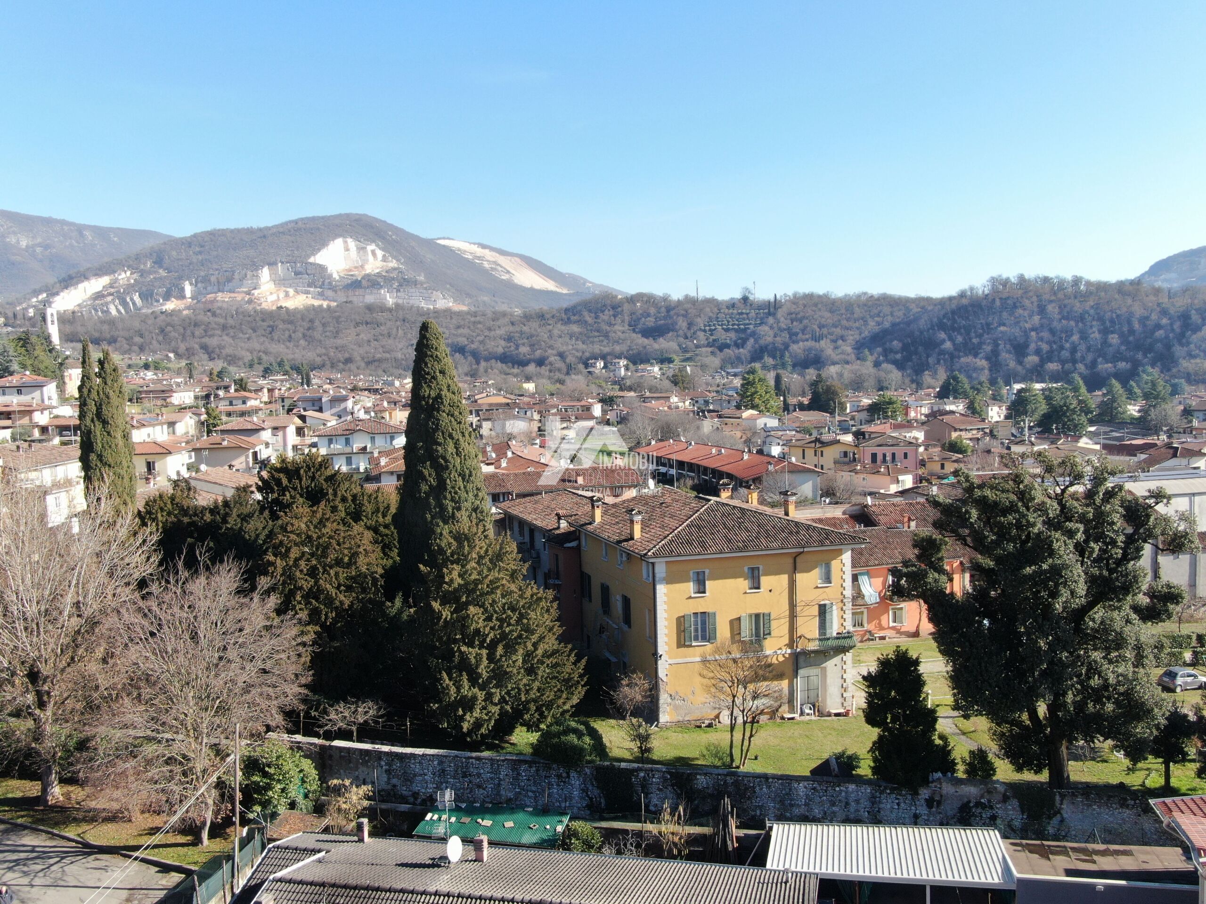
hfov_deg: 61.7
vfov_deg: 48.2
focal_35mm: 29
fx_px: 1010
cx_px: 603
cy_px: 452
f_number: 3
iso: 100
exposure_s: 1/500
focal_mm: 5.11
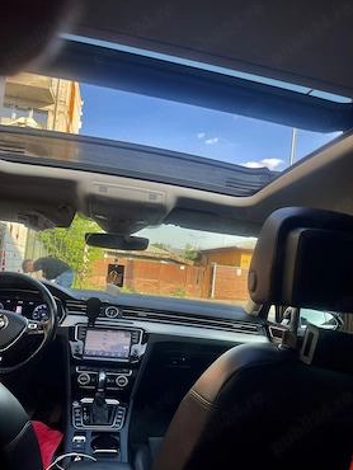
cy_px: 249
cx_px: 178
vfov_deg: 65.2
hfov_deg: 51.4
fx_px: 367
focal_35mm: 27
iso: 32
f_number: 1.6
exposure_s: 1/436
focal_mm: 5.1
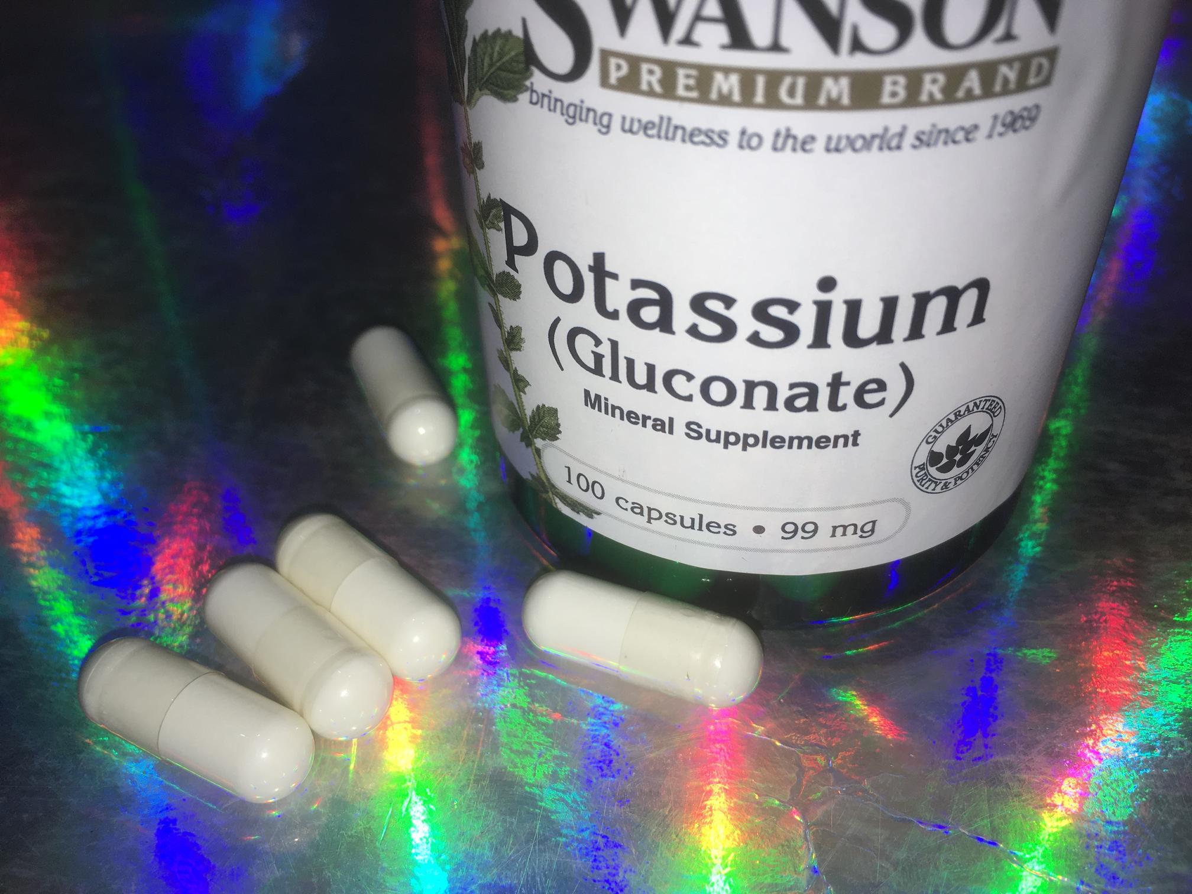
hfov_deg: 61.7
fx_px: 999
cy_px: 447
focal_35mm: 29
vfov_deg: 48.2
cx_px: 596
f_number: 2.2
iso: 25
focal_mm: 4.15
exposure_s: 1/458
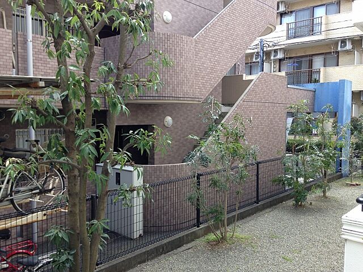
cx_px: 182
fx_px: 346
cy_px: 136
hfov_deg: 55.4
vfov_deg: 42.9
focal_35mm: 33
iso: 50
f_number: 2.4
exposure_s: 1/139
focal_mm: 4.12
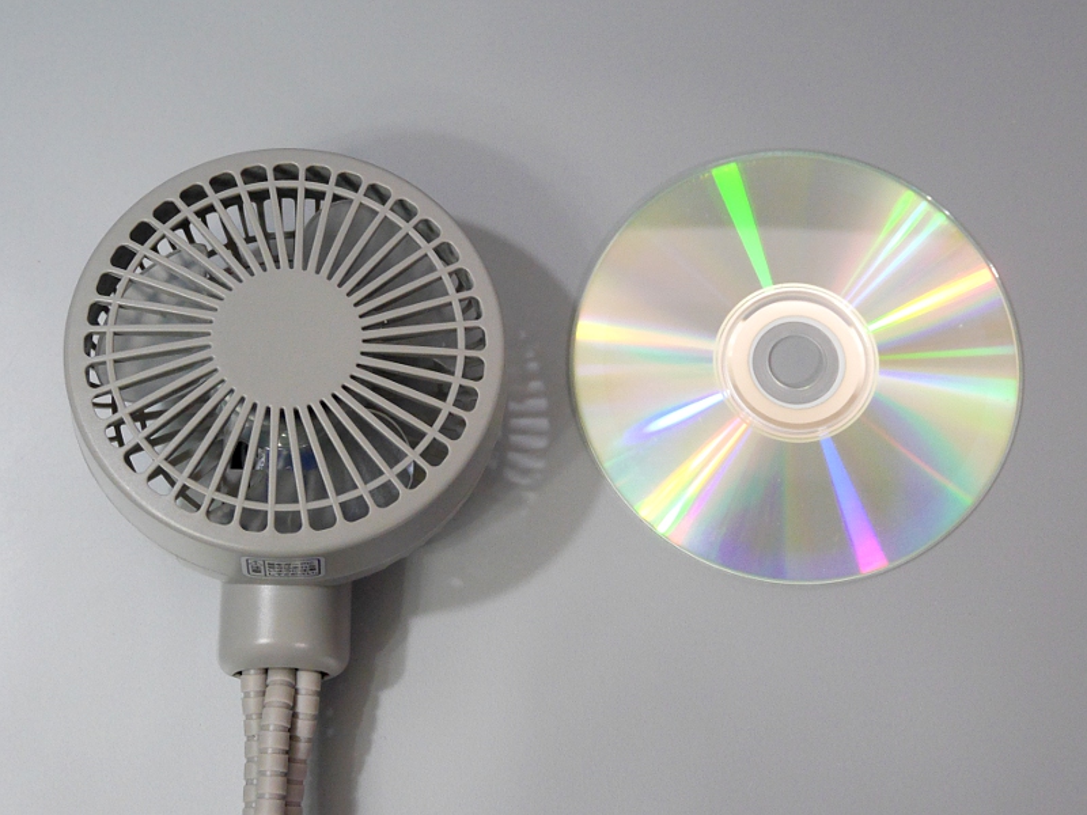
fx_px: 1570
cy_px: 408
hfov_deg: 38.2
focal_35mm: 50
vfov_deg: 29.1
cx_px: 544
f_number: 5
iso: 1000
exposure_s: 1/60
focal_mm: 25
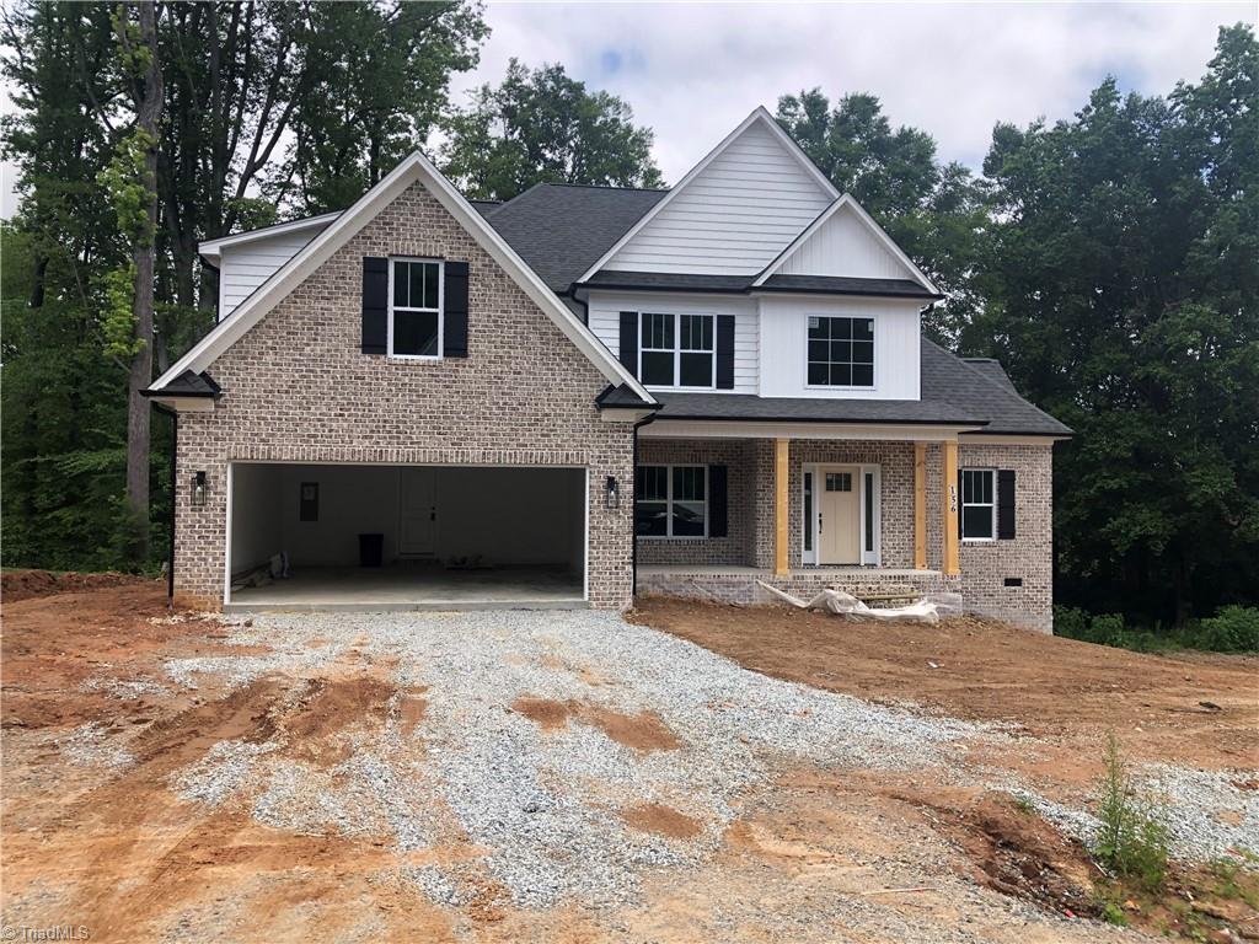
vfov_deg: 49.7
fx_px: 1018
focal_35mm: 28
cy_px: 472
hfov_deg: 63.4
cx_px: 630
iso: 20
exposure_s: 1/1297
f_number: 1.8
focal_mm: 3.99
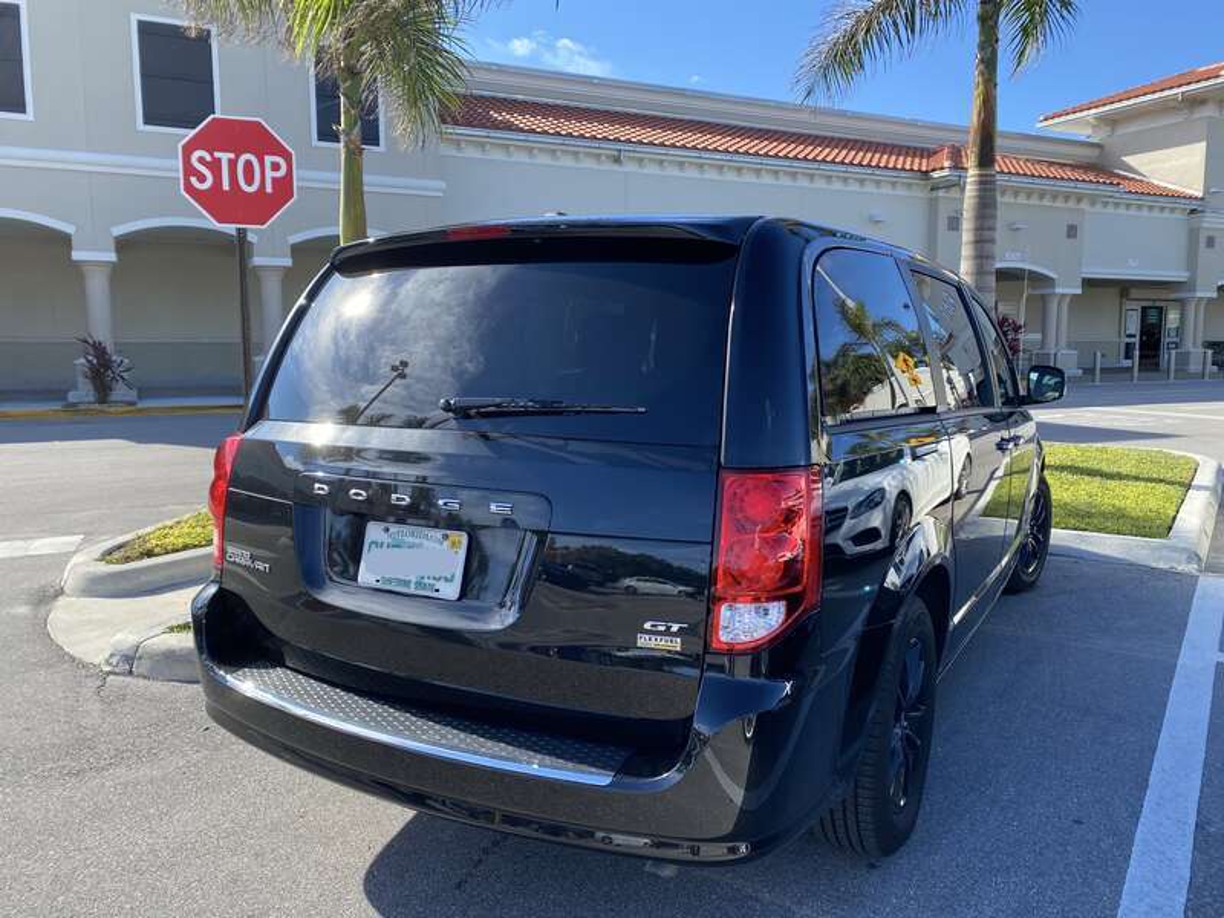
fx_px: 919
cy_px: 459
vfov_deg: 53.1
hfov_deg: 67.3
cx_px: 612
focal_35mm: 26
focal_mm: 4.25
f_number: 1.8
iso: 32
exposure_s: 1/845
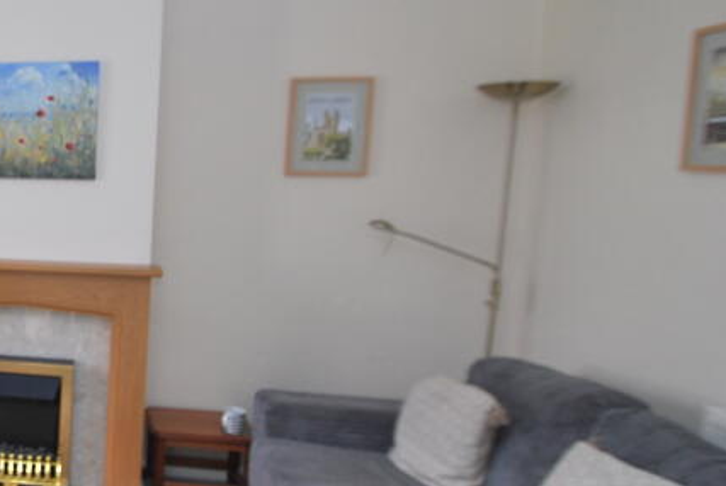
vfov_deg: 37.0
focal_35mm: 36
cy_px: 229
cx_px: -111
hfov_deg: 40.4
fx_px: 727
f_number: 3.5
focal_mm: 10
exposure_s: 1/40
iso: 200
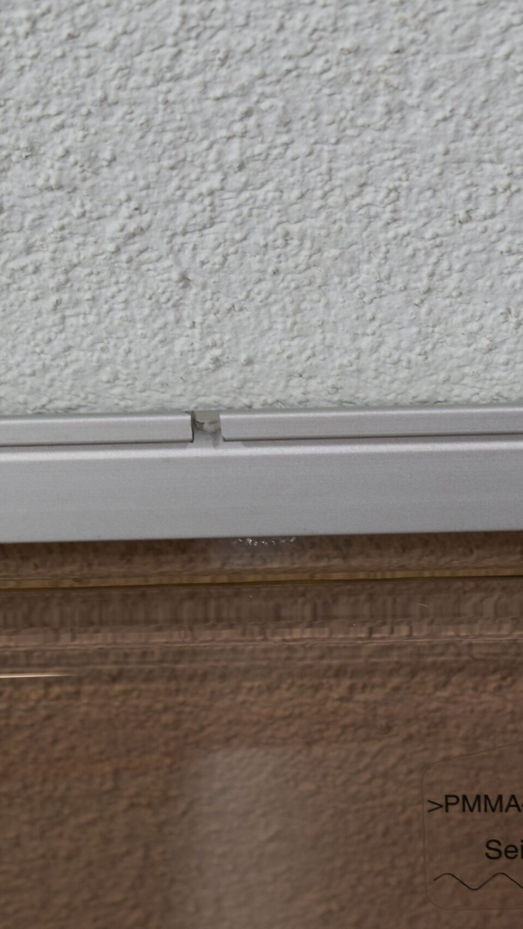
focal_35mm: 130
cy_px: 464
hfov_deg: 9.3
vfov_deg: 16.5
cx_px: 554
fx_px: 3200
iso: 320
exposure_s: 1/60
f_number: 8
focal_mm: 55
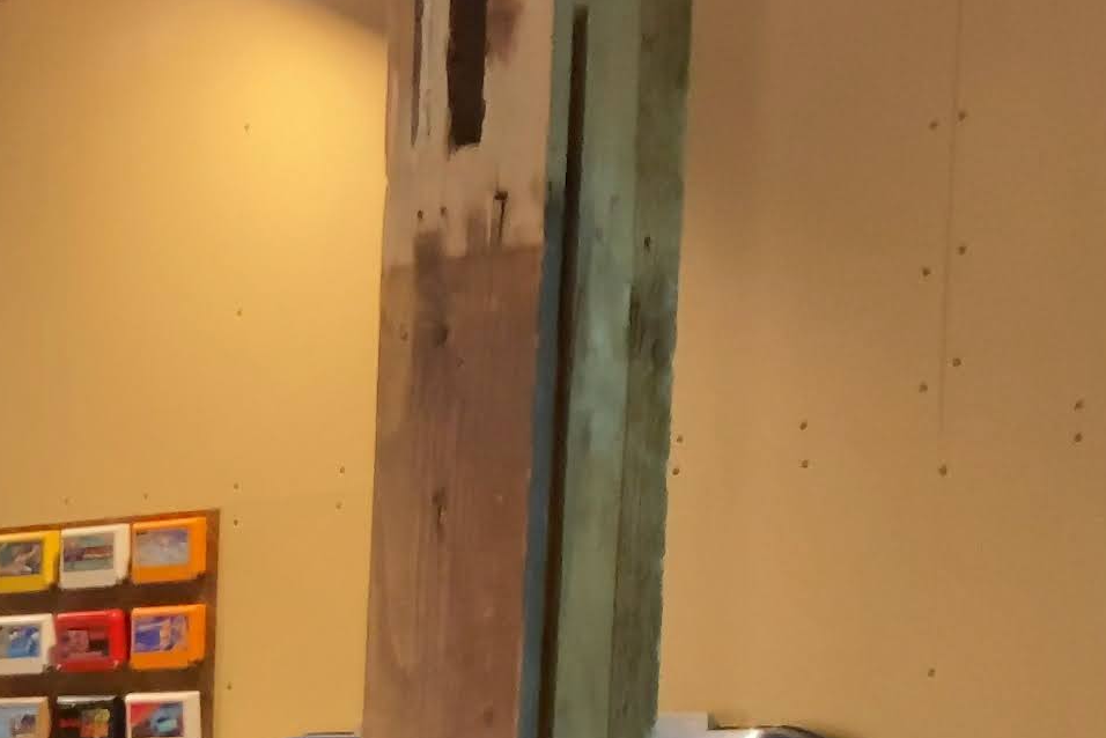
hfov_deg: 16.4
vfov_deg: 11.2
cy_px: 1338
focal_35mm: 114
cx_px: -525
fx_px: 3503
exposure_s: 1/25
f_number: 1.8
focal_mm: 4.25
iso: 500
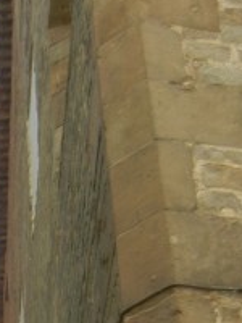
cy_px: 480
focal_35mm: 115
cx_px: -100
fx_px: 1072
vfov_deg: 15.8
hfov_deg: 12.4
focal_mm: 5.4
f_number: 3.5
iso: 160
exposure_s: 1/648
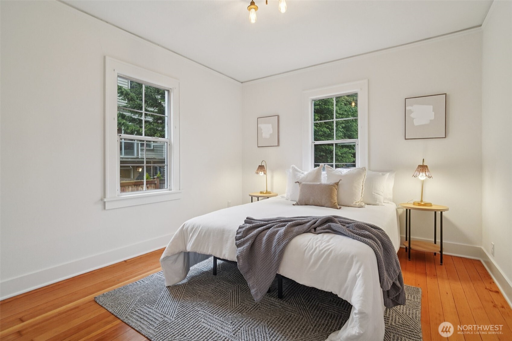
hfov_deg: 96.7
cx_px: 256
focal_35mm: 16
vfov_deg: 73.7
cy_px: 170
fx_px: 228
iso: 1600
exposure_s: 1/30
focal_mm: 16
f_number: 8
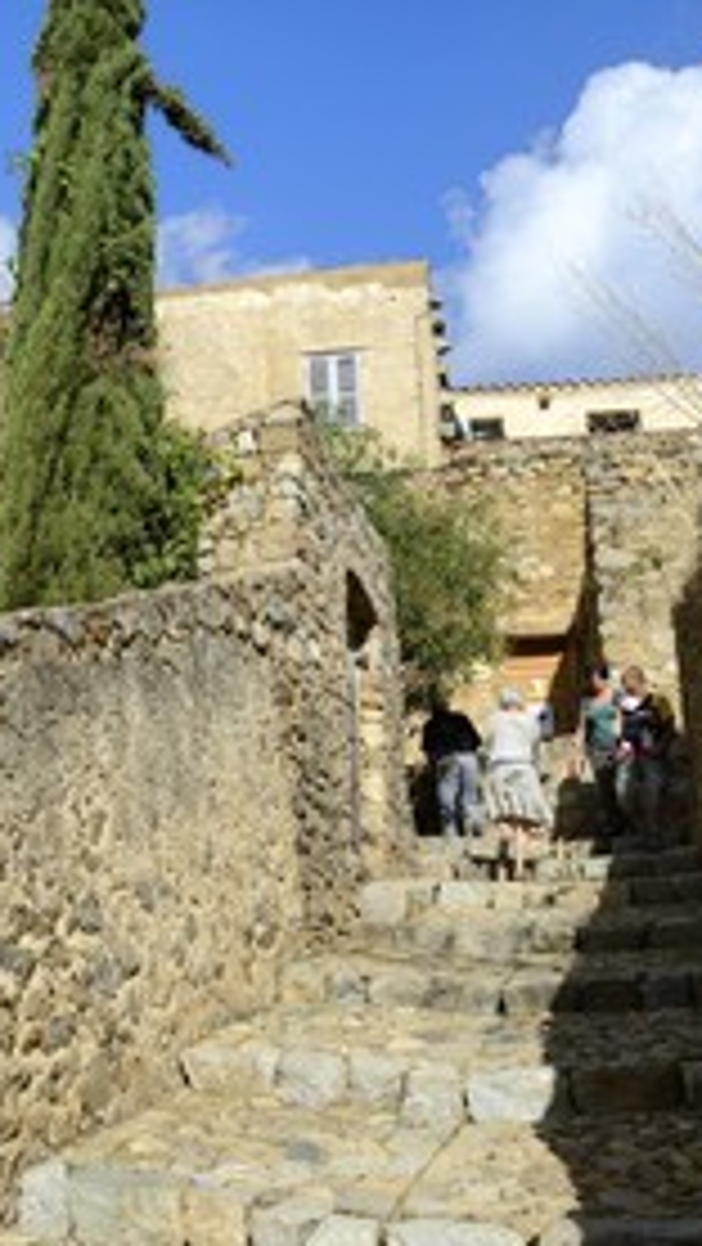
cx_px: 58
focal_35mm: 46
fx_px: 1521
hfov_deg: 25.1
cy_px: 625
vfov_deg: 44.6
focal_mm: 29
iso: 200
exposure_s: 1/250
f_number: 13
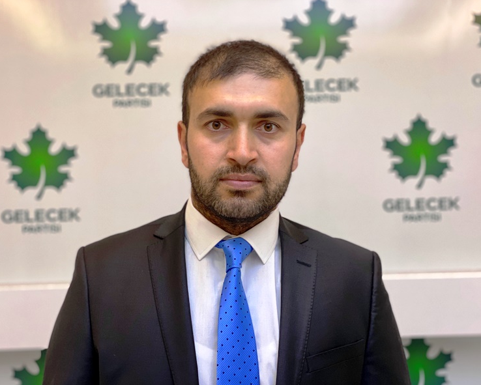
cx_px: 233
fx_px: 783
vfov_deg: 27.6
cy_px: 191
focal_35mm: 55
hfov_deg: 34.1
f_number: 2
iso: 160
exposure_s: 1/33
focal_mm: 6
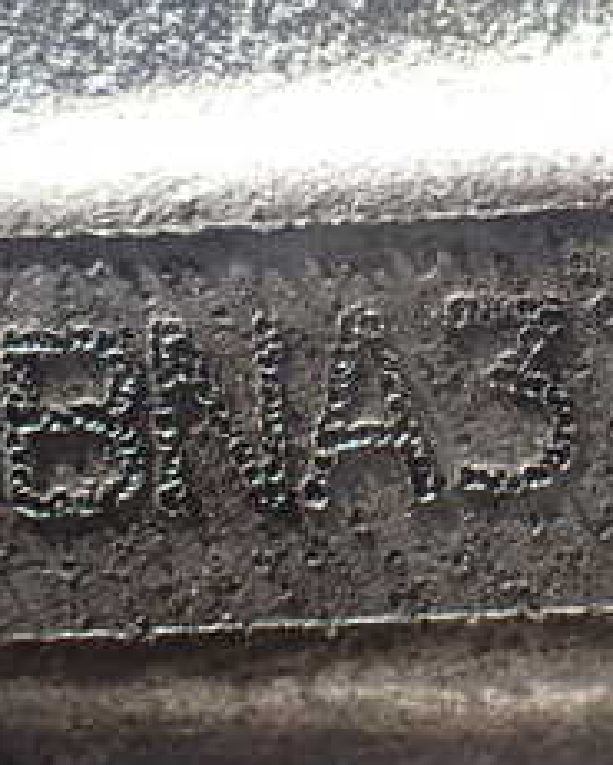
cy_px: 255
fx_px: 1722
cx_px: 451
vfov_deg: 24.9
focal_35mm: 76
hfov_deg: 20.0
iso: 100
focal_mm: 5.4
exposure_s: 1/250
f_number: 3.2
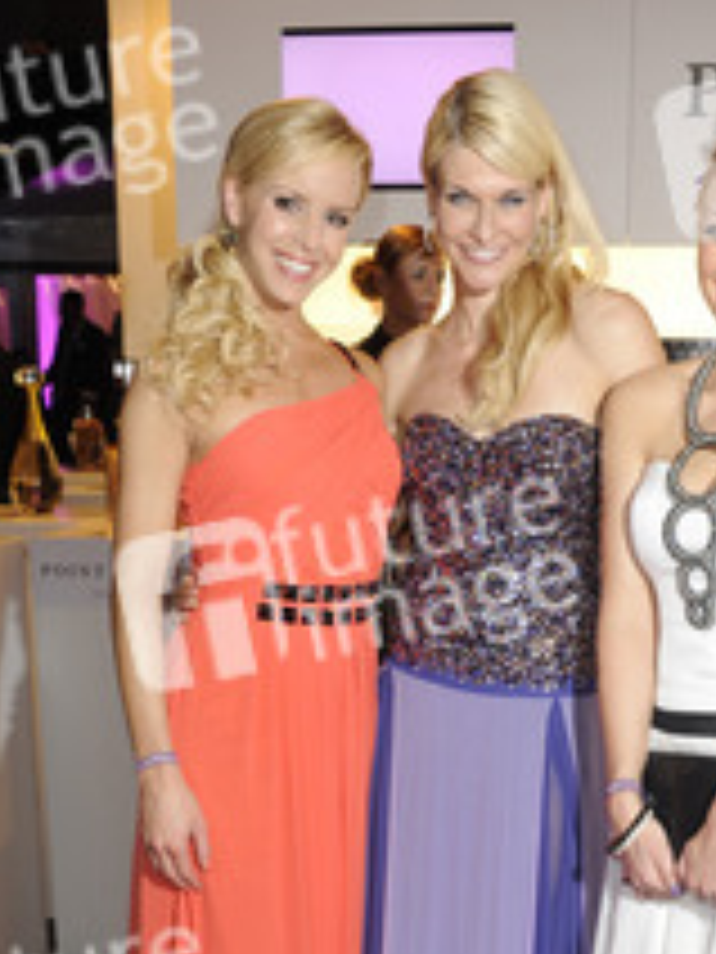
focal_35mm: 58
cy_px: 810
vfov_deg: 32.0
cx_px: 477
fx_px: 1600
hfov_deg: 25.1
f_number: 6.3
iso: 1250
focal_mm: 32
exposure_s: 1/60
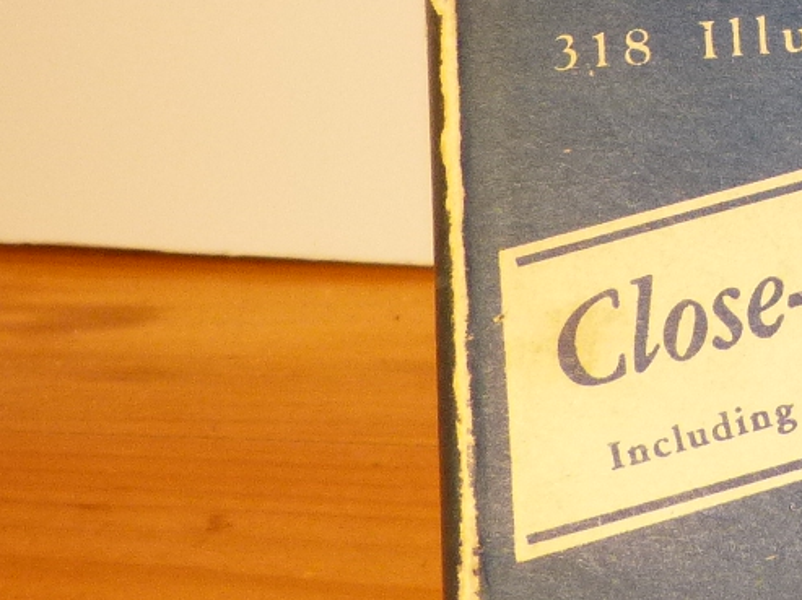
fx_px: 3658
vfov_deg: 9.1
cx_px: 1285
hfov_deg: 11.8
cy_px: -340
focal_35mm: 158
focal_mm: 6.8
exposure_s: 1/60
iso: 200
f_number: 3.1
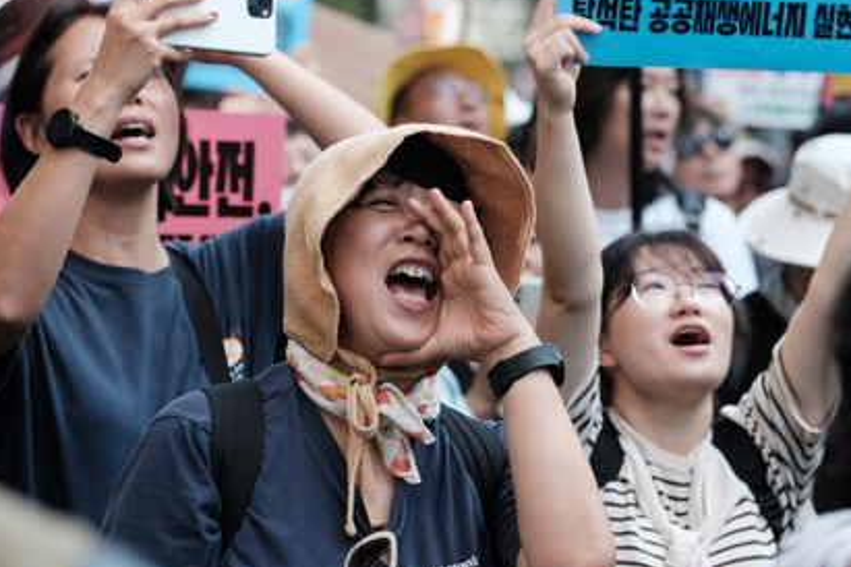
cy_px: 184
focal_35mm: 197
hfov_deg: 10.4
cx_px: 611
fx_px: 4656
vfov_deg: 7.0
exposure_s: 1/250
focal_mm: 90
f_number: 3.2
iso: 250
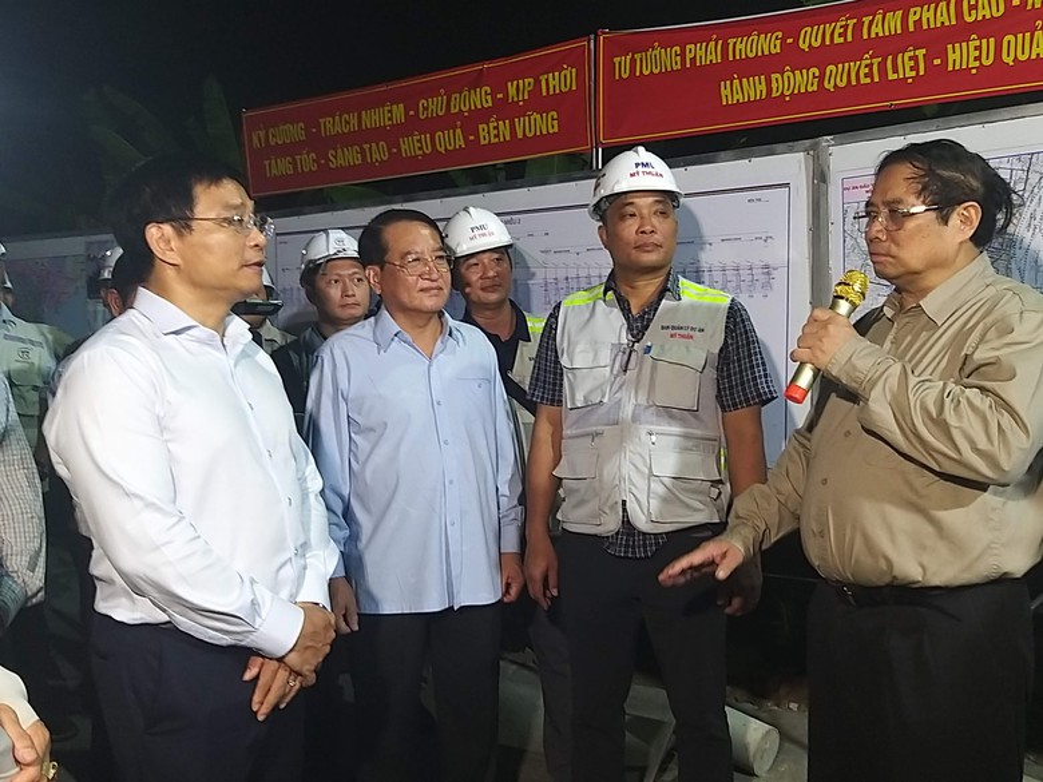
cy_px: 391
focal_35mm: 27
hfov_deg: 65.3
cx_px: 522
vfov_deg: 51.4
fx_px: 814
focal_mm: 3.93
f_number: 1.7
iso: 100
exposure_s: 1/33
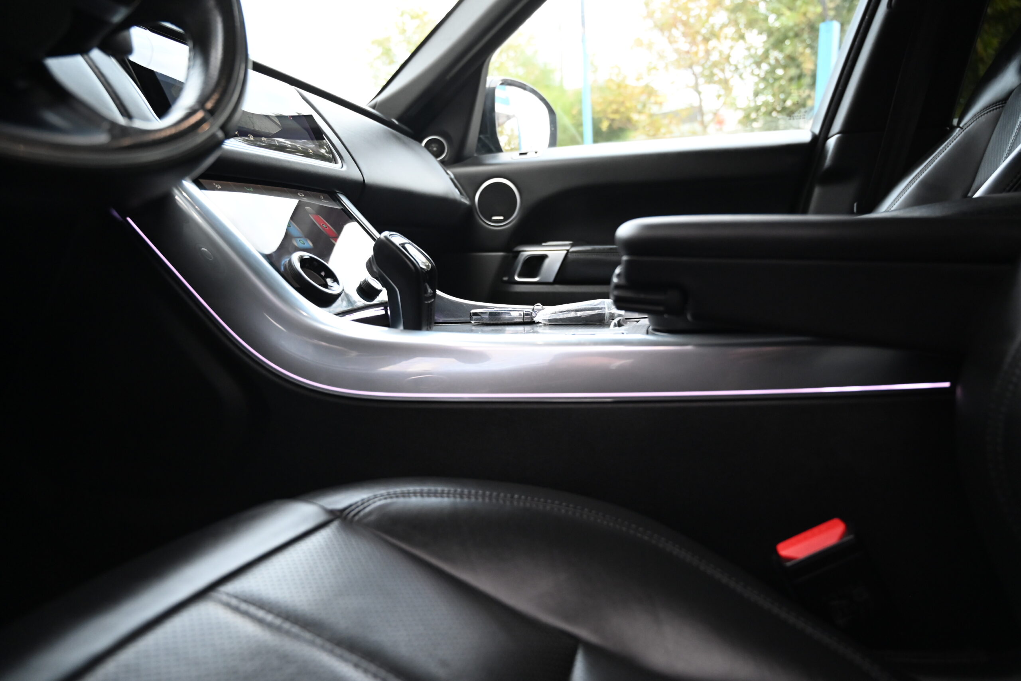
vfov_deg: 53.1
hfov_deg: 73.7
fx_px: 681
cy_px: 340
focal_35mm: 24
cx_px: 510
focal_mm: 24
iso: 2800
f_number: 4
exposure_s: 1/125
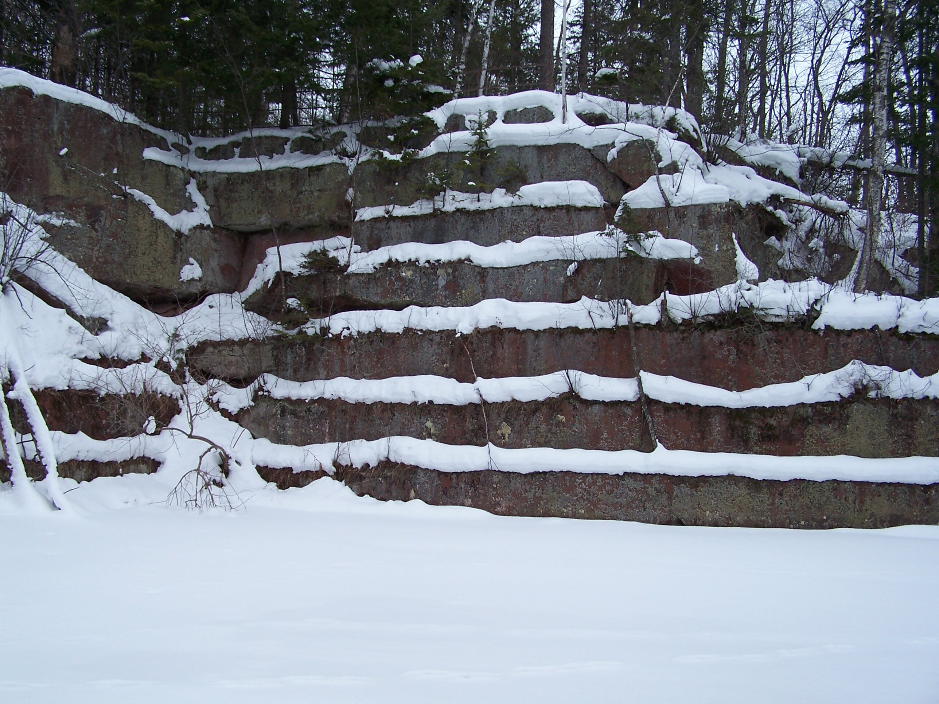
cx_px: 470
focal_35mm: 38
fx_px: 1031
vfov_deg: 37.7
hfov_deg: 49.0
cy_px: 352
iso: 80
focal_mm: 6.3
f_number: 2.8
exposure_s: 1/320
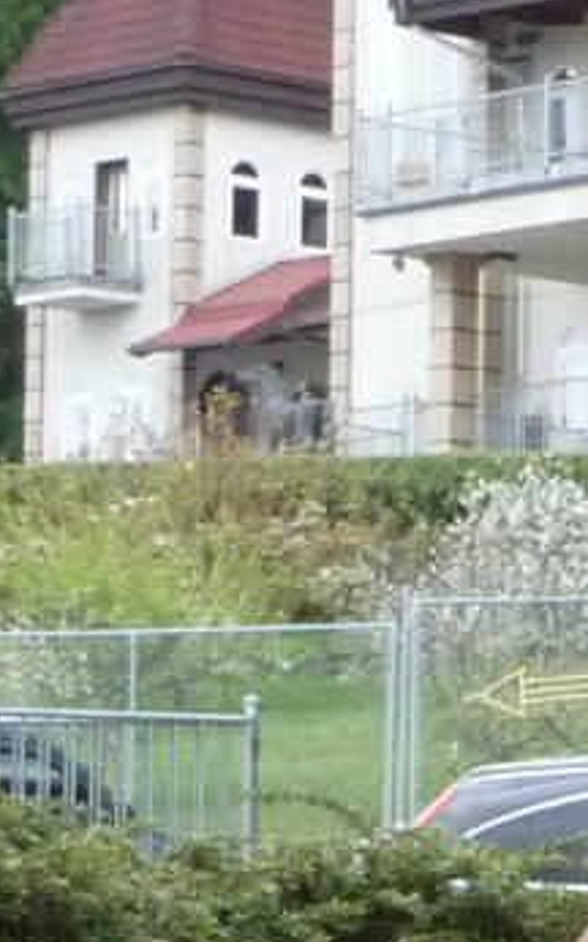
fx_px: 9674
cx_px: 2025
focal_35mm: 377
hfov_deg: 3.4
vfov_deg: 5.6
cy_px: 784
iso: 400
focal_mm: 13.1
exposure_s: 1/400
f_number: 4.6
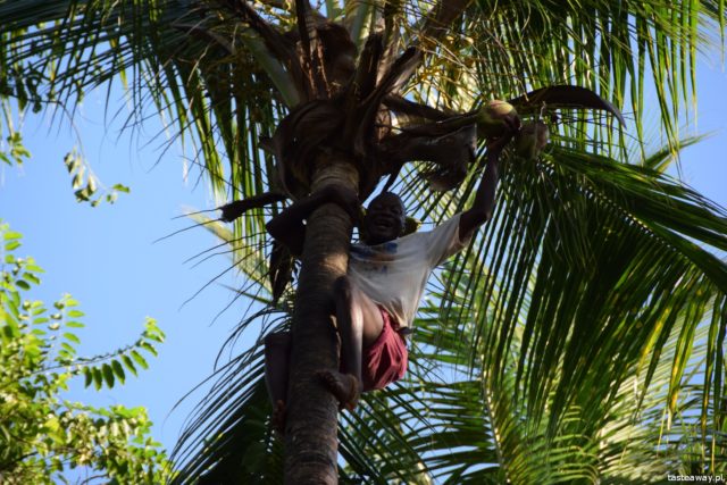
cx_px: 364
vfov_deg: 4.6
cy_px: 242
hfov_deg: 6.9
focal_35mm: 300
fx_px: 6059
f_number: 5.6
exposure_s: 1/320
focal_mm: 200
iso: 400
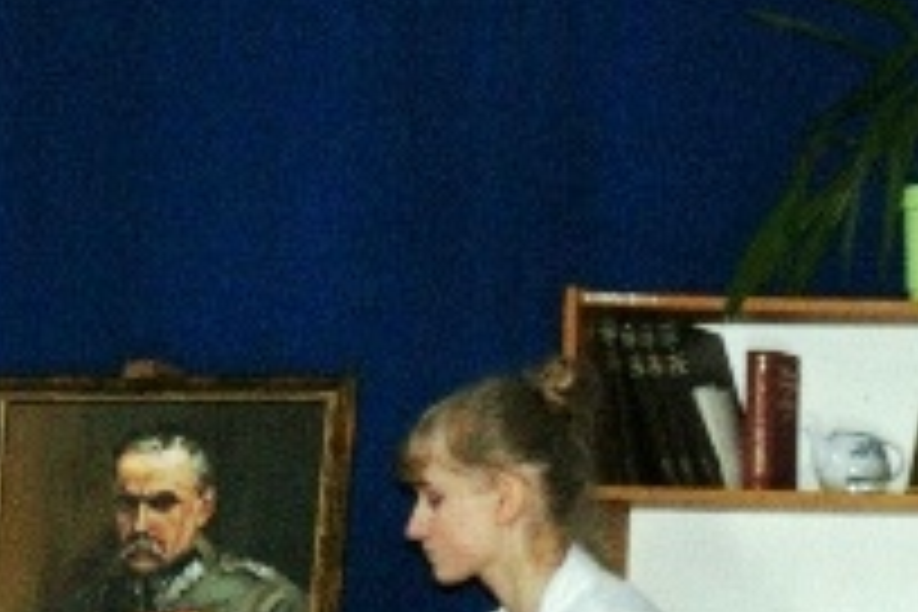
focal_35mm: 329
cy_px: 880
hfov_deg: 6.3
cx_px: 418
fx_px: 8389
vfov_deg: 4.2
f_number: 5.6
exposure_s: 1/125
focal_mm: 70
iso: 400
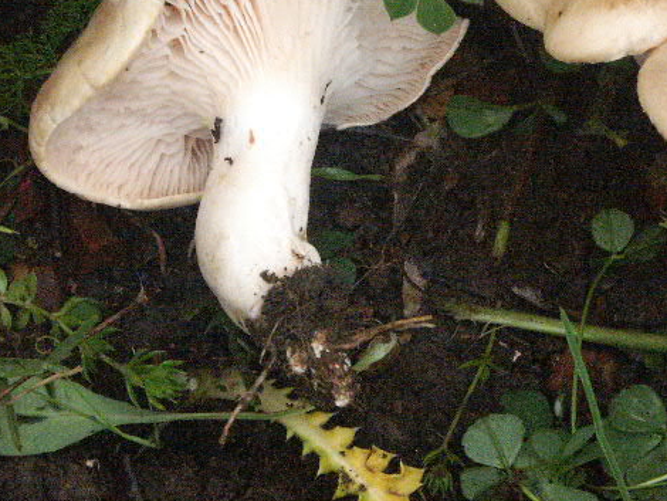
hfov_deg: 9.1
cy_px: 145
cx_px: 514
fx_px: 4164
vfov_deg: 6.9
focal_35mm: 216
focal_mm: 32.13
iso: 800
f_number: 8
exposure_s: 1/500
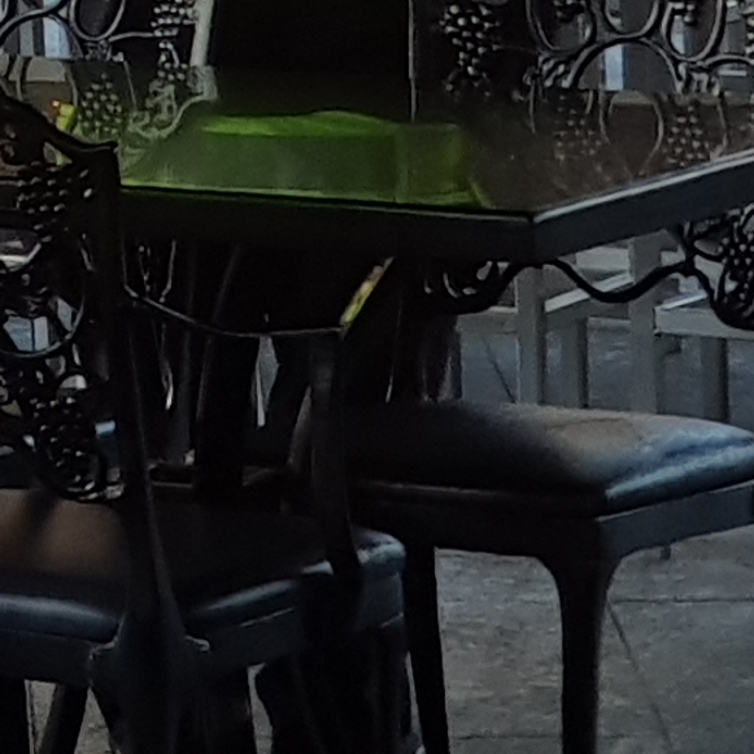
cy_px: -1043
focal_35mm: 319
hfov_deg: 5.4
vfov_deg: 5.3
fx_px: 7861
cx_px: -898
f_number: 2.4
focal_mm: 6
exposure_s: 1/30
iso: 40
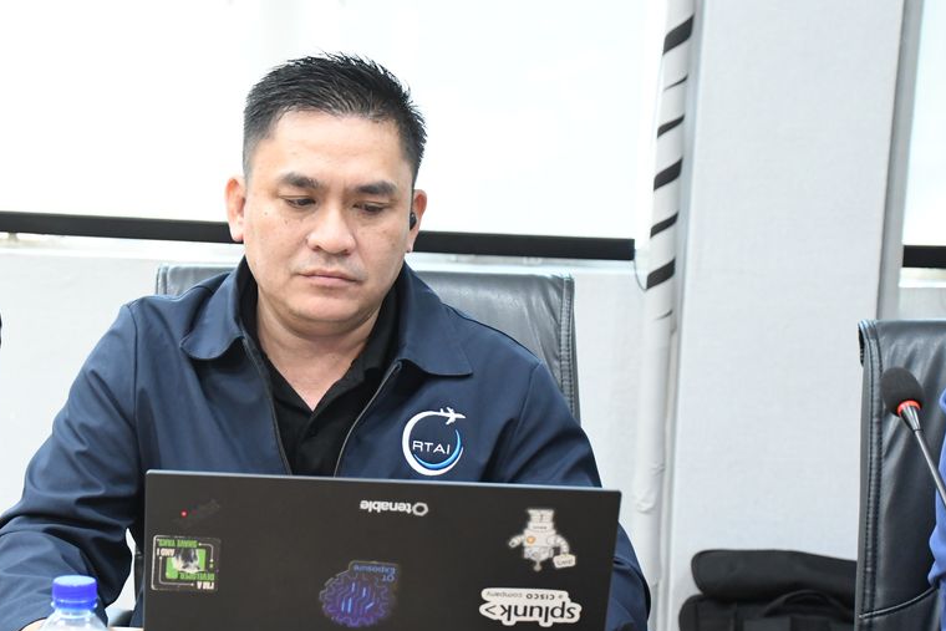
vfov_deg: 14.1
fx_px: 2549
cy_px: 365
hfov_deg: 21.0
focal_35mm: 97
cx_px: 319
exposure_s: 1/100
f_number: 5
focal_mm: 48
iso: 3200
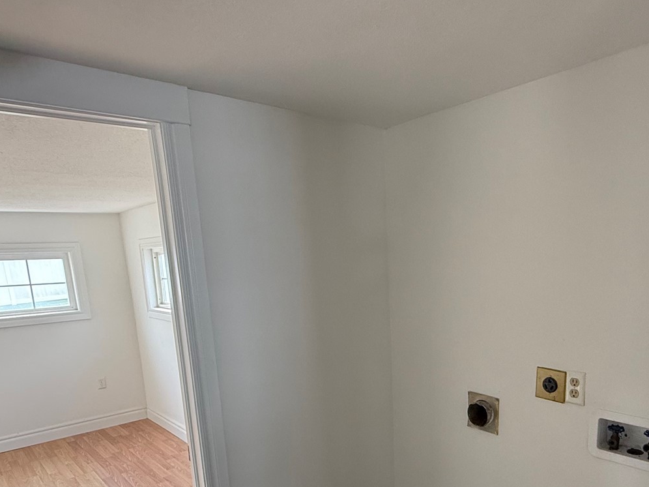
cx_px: 411
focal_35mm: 27
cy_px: 350
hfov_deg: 64.3
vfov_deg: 49.8
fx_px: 506
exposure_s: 1/99
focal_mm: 2.22
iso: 250
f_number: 2.2
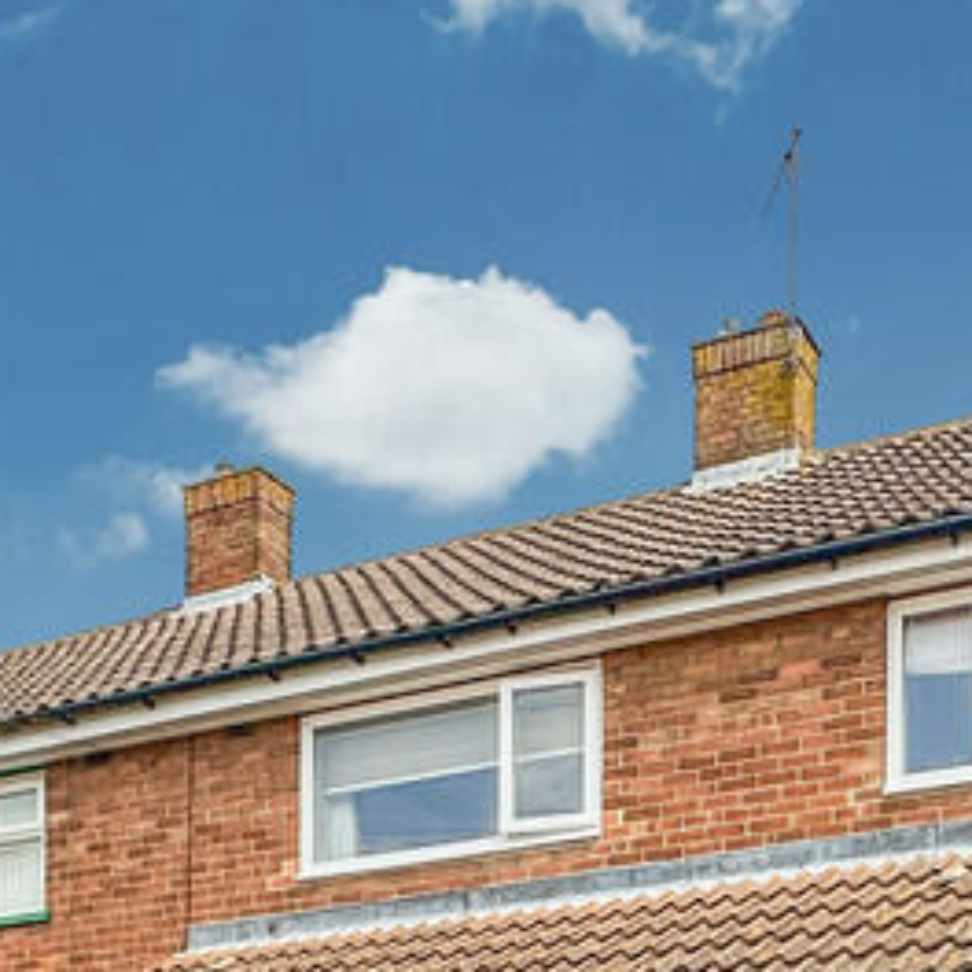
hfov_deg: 34.9
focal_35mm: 48
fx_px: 1525
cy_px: 1038
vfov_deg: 31.8
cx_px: 685
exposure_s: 1/1400
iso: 50
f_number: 2.2
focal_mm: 2.22
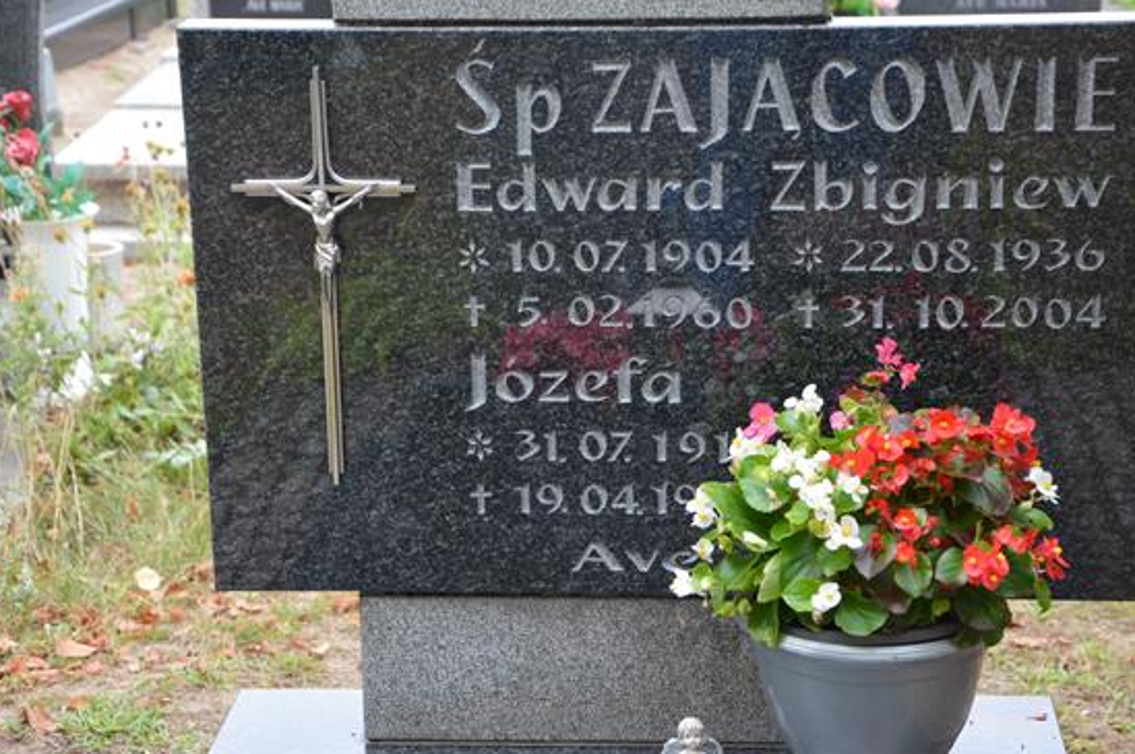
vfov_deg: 16.2
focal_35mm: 84
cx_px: 633
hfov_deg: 24.2
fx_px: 2646
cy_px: 403
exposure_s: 1/125
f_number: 5.6
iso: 400
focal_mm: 48
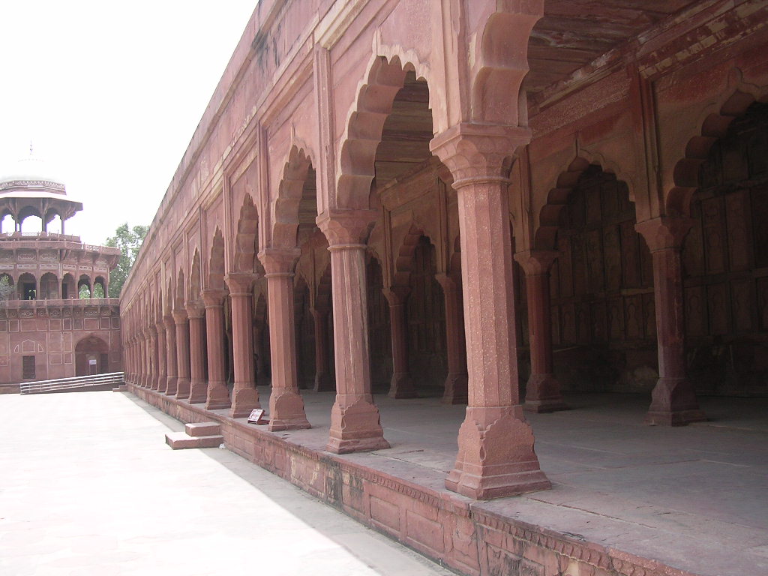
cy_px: 288
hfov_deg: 49.0
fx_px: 843
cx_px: 384
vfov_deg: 37.7
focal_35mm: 38
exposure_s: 1/328
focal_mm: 5.8
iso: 100
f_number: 2.8
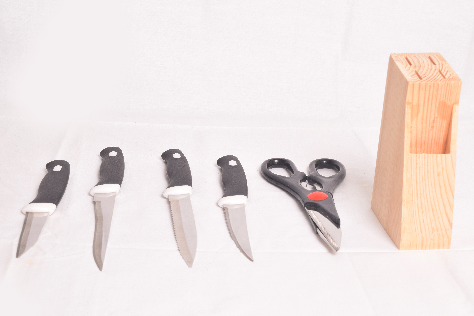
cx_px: 237
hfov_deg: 37.9
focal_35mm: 52
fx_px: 691
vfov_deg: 25.8
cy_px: 158
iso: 400
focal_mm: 35
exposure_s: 1/160
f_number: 10
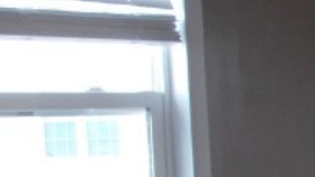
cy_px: 213
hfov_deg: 13.6
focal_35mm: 143
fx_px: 1194
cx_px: 548
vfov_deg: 8.4
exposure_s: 1/30
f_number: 3.2
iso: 80
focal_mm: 4.6
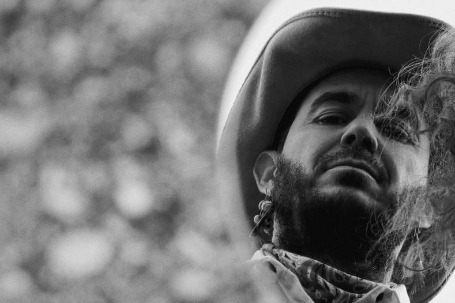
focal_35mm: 146
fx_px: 1845
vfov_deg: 9.4
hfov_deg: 13.8
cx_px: 507
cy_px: 157
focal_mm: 60
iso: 800
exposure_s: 1/1000
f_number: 5.6
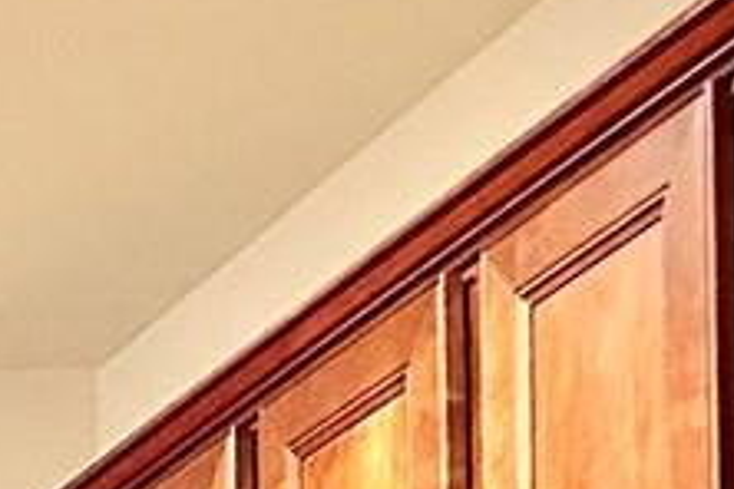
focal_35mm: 195
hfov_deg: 8.9
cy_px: 1616
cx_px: -1349
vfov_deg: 6.3
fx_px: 3976
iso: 400
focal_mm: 5.7
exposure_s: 1/60
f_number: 1.5
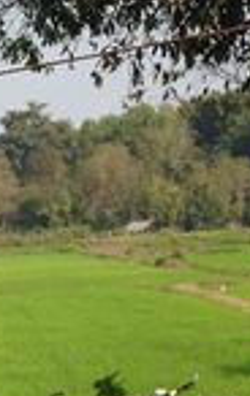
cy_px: 481
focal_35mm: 155
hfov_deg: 7.5
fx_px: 1680
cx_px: -485
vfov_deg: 13.1
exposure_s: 1/1022
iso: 50
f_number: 2.4
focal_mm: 4.12
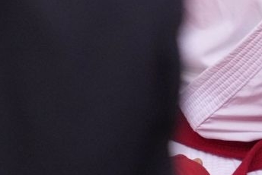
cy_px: -177
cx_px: 379
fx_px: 7611
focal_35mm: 1045
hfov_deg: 2.0
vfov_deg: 1.3
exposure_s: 1/1000
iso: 5000
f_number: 2.8
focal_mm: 200
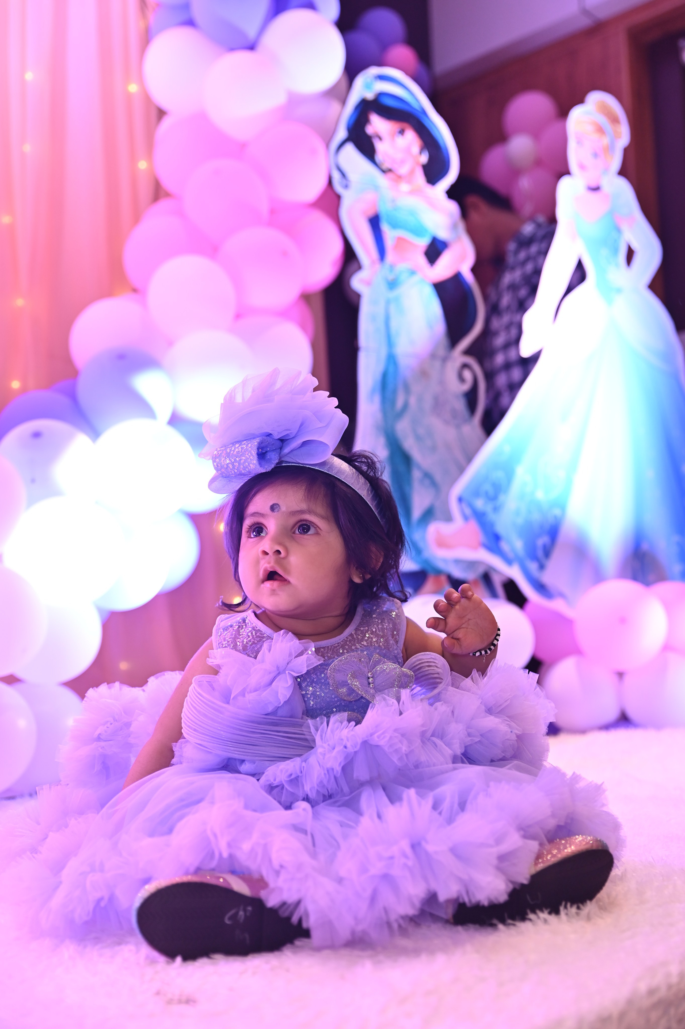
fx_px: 1200
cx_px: 342
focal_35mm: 42
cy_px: 514
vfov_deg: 46.4
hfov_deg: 31.8
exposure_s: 1/160
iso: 500
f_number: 2.8
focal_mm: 42
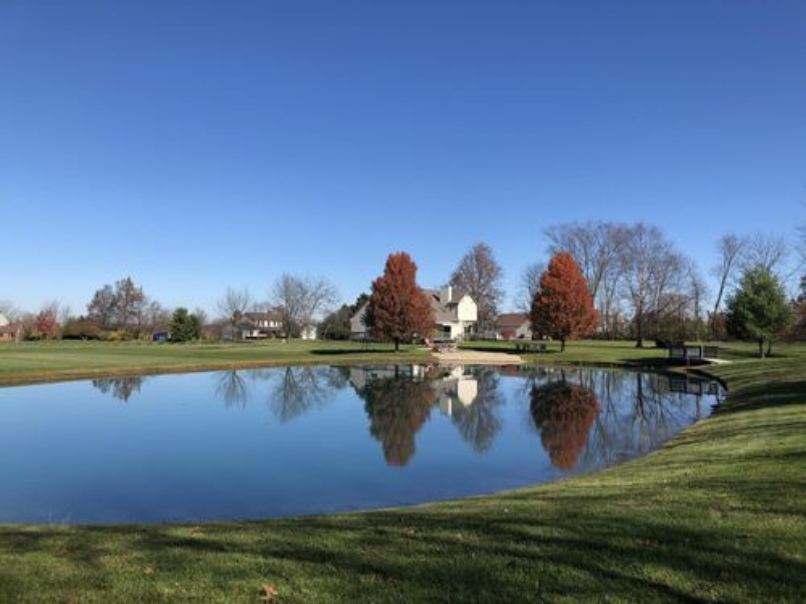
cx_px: 403
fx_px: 652
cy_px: 302
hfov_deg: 63.4
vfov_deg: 49.7
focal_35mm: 28
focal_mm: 3.99
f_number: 1.8
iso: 20
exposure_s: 1/1919
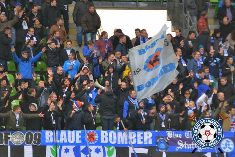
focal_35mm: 300
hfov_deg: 6.9
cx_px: 118
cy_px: 78
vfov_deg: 4.6
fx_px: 1958
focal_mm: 200
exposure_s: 1/800
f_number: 3.2
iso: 800
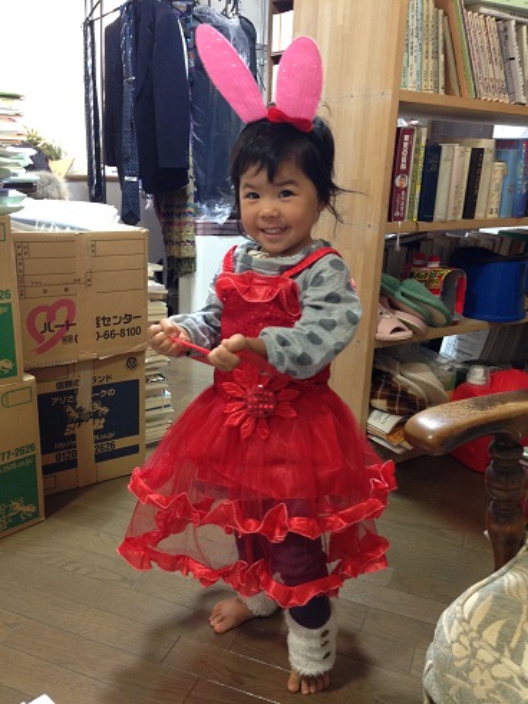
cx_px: 264
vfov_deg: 55.3
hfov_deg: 43.0
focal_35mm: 33
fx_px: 671
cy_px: 352
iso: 160
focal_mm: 4.12
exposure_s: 1/20
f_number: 2.4
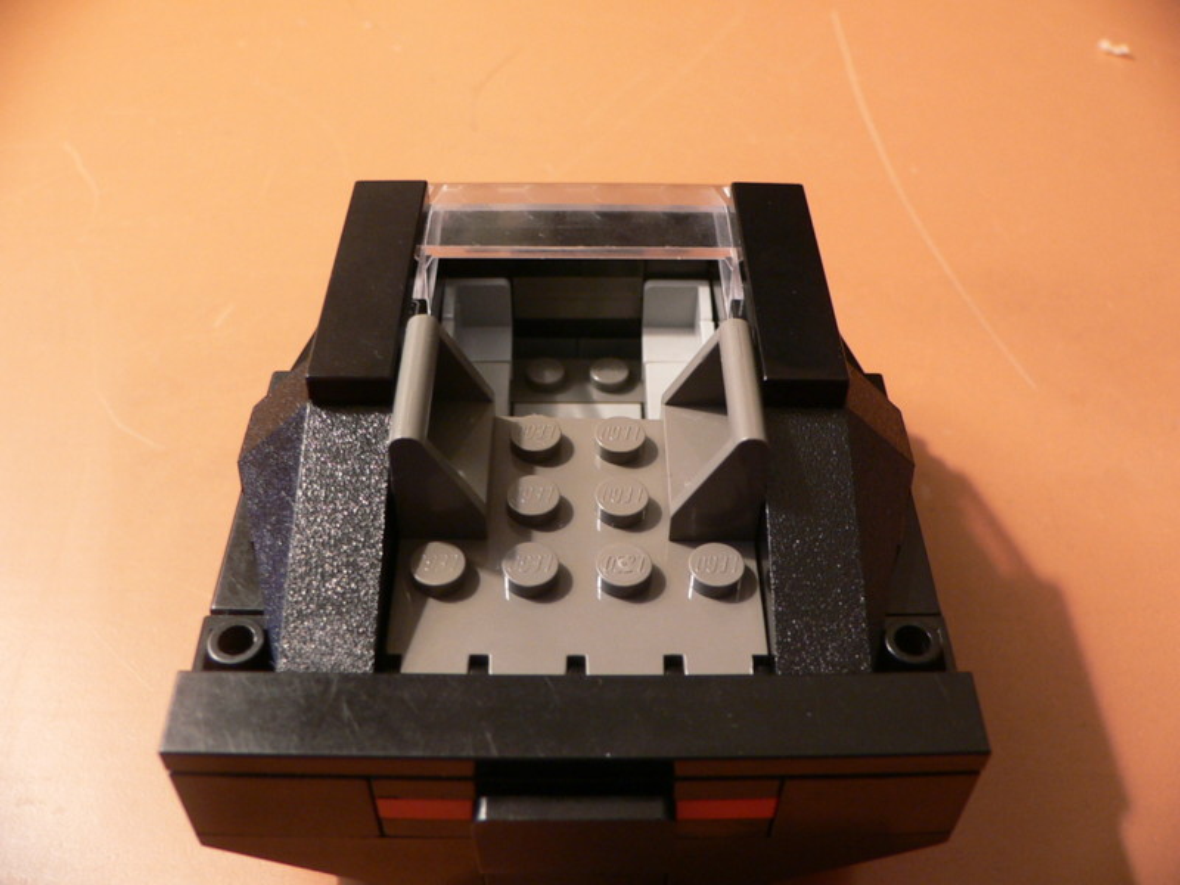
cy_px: 442
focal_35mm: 35
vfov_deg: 40.7
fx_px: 1193
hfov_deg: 52.6
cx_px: 590
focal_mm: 4.6
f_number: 2.8
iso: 100
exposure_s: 1/4
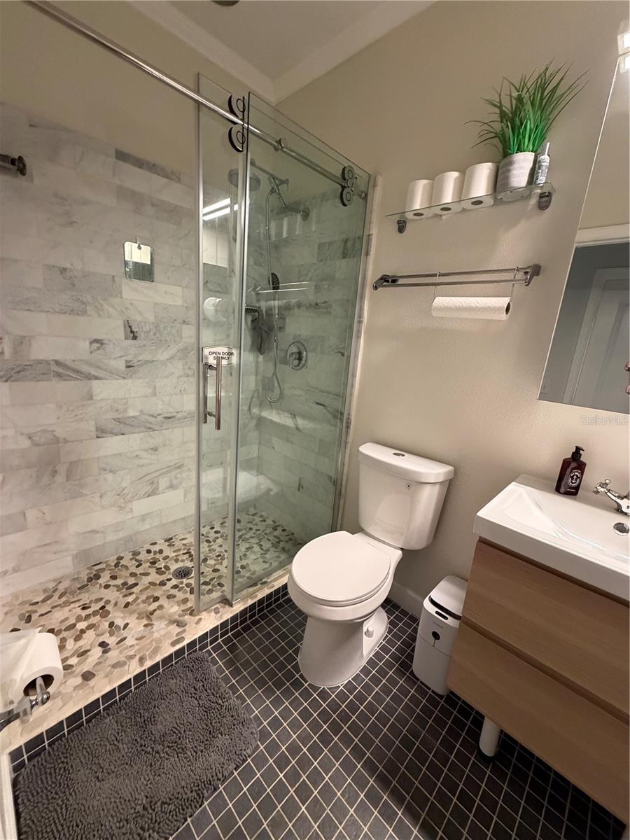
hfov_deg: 85.7
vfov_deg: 102.1
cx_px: 315
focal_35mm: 14
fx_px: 340
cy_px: 420
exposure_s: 1/60
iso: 640
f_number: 2.2
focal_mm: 2.22
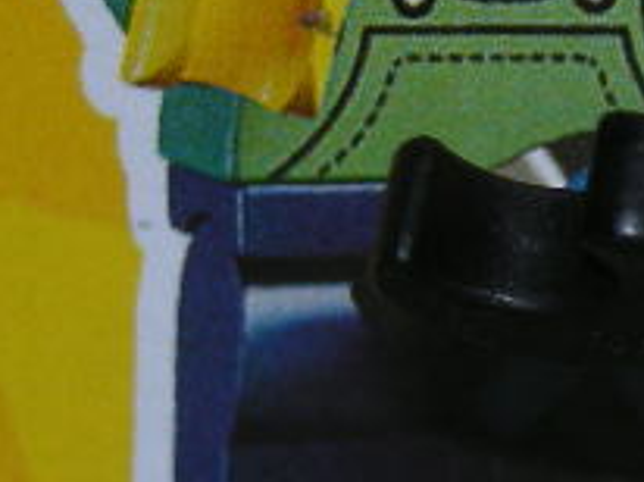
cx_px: 1413
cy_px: 232
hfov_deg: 5.1
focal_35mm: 378
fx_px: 7024
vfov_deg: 3.9
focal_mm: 12.3
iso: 50
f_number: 7.8
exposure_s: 1/60
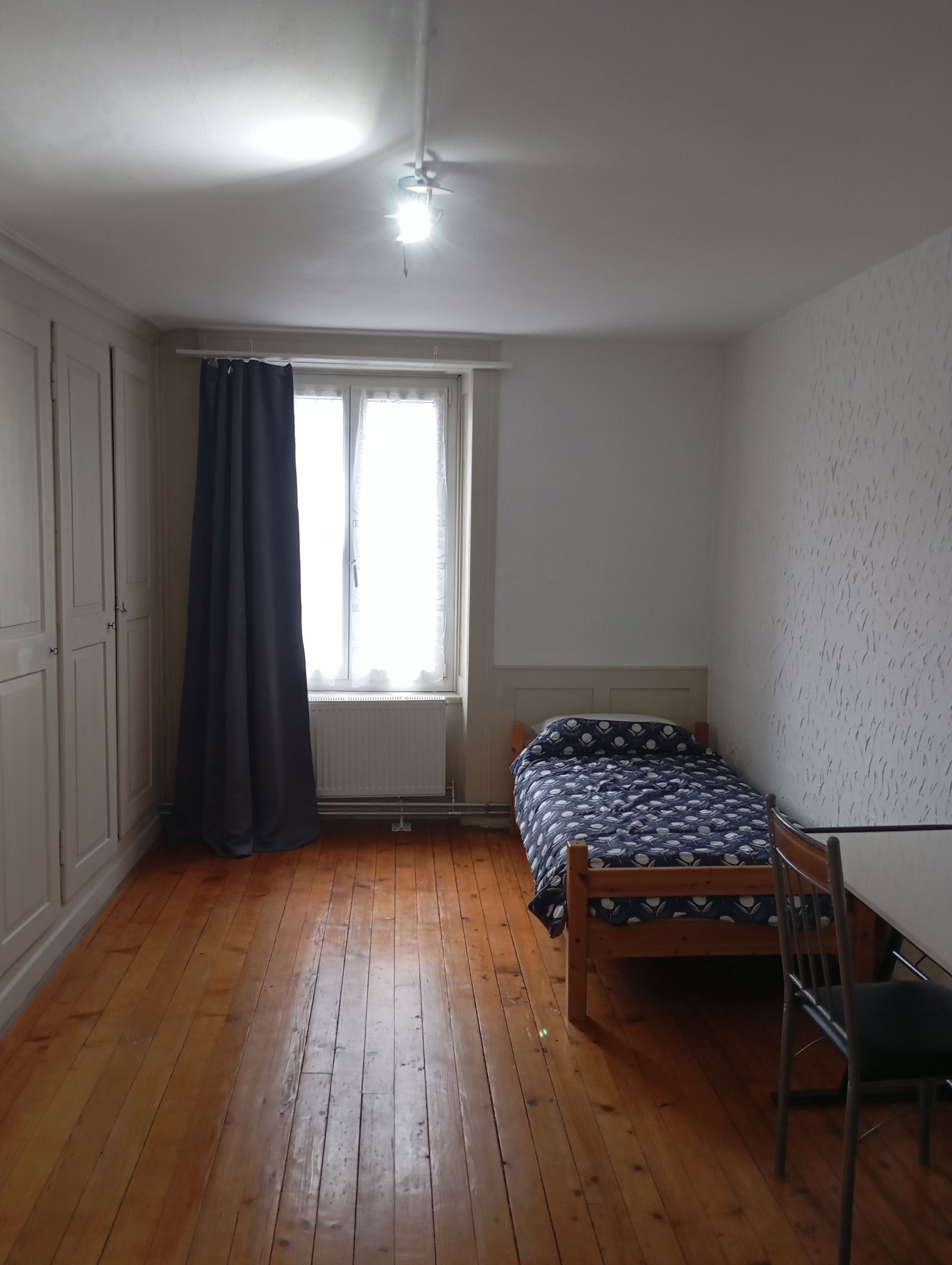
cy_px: 632
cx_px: 476
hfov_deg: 49.9
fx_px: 1024
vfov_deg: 63.4
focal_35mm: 28
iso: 1311
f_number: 1.8
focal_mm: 4.27
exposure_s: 1/33.3
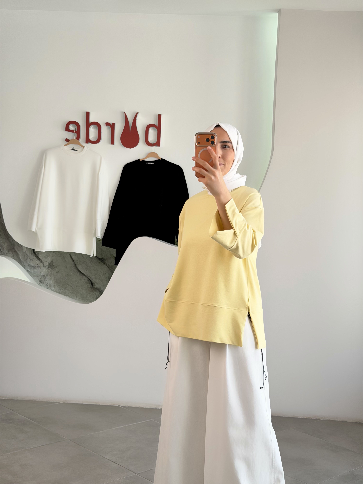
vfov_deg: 39.7
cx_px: 182
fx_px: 671
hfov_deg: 30.3
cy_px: 242
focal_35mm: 48
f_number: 1.78
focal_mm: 6.76
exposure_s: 1/271
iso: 64
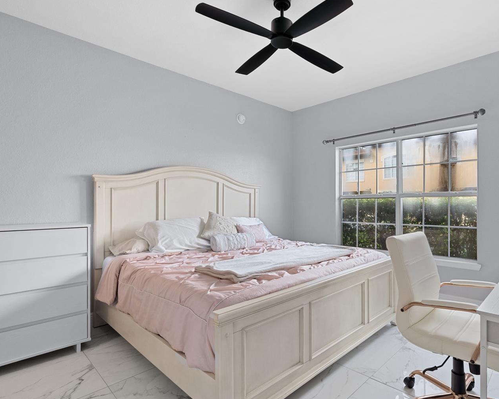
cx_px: 295
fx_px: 281
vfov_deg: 70.8
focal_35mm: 19
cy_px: 202
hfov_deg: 82.4
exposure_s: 1/2.5
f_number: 9
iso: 250
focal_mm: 16
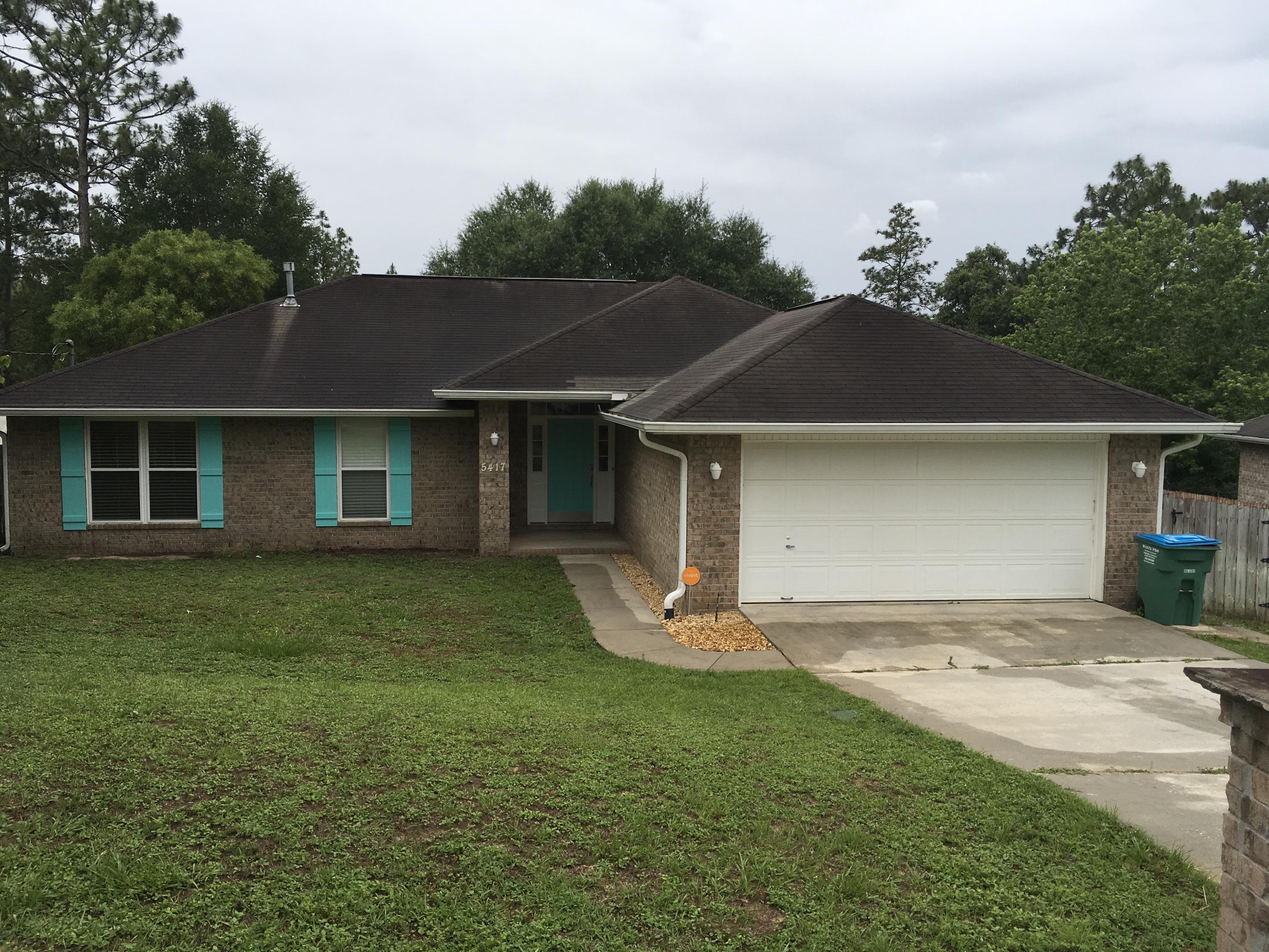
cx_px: 634
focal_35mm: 29
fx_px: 1063
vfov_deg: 48.2
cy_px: 476
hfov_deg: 61.7
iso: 25
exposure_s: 1/699
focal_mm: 4.15
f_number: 2.2
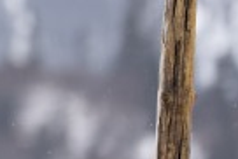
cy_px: -205
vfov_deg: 1.2
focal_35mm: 1103
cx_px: -346
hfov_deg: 1.9
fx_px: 7300
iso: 2000
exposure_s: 1/4000
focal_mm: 188
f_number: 2.8
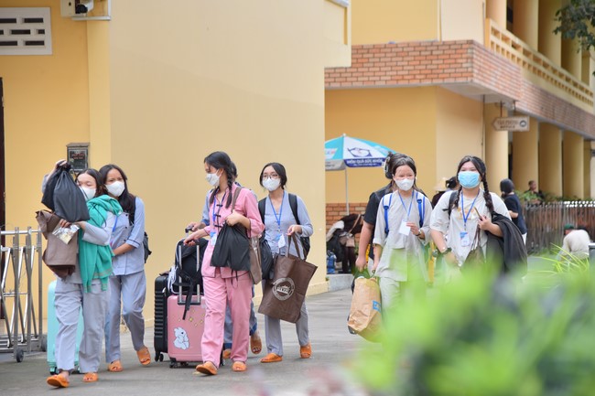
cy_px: 198
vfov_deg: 13.0
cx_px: 298
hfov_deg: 19.5
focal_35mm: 105
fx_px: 1735
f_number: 5
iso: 100
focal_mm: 105
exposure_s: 1/200
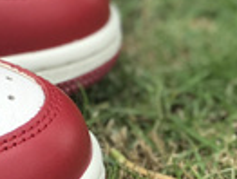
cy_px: -117
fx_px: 2204
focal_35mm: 321
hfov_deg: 5.9
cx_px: -308
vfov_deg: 4.6
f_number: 2.8
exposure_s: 1/213
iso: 20
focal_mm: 6.6
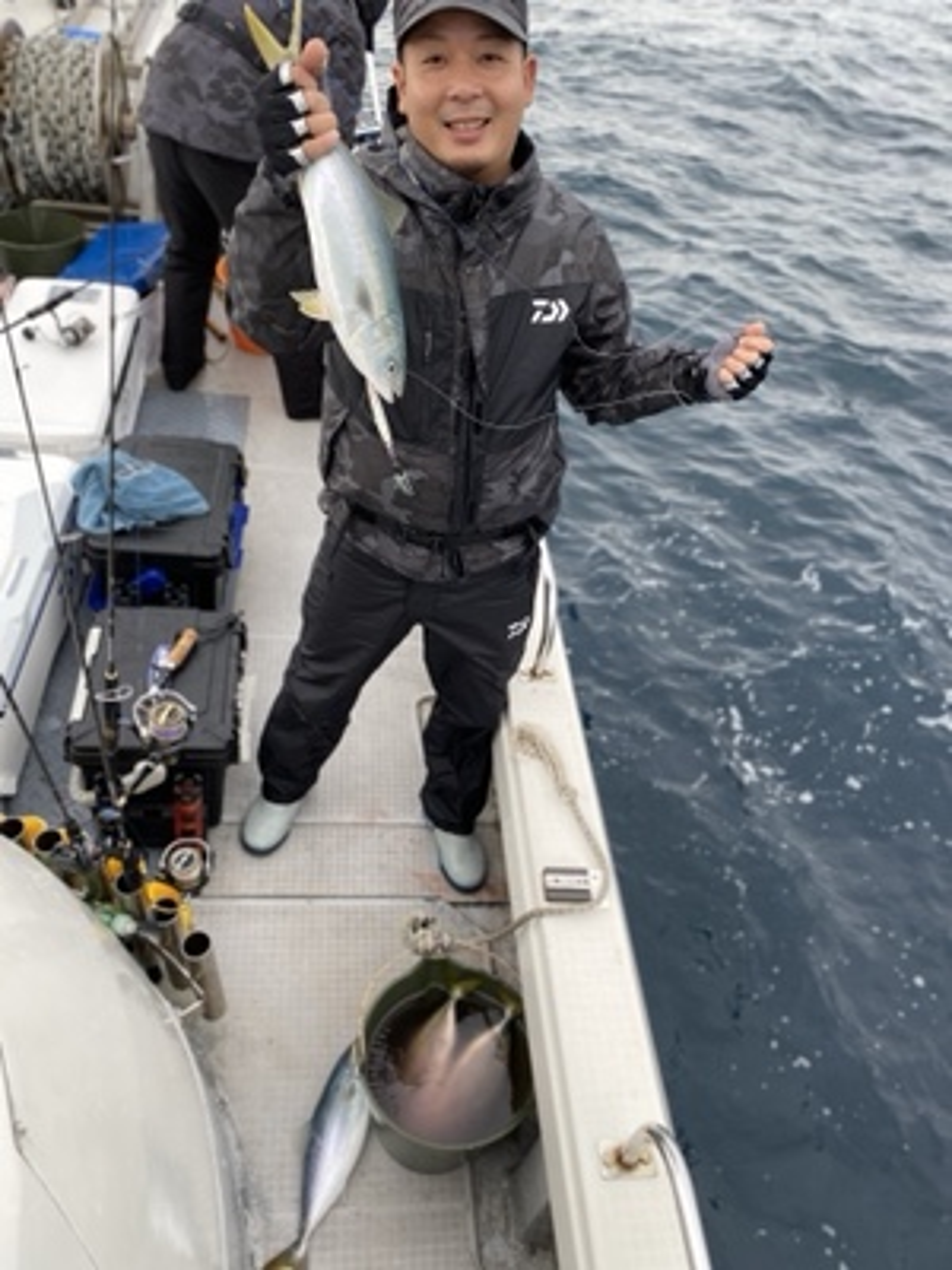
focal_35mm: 26
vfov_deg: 67.3
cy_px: 635
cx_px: 476
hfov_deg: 53.1
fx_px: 953
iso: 32
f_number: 1.8
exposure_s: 1/161
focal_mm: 4.25
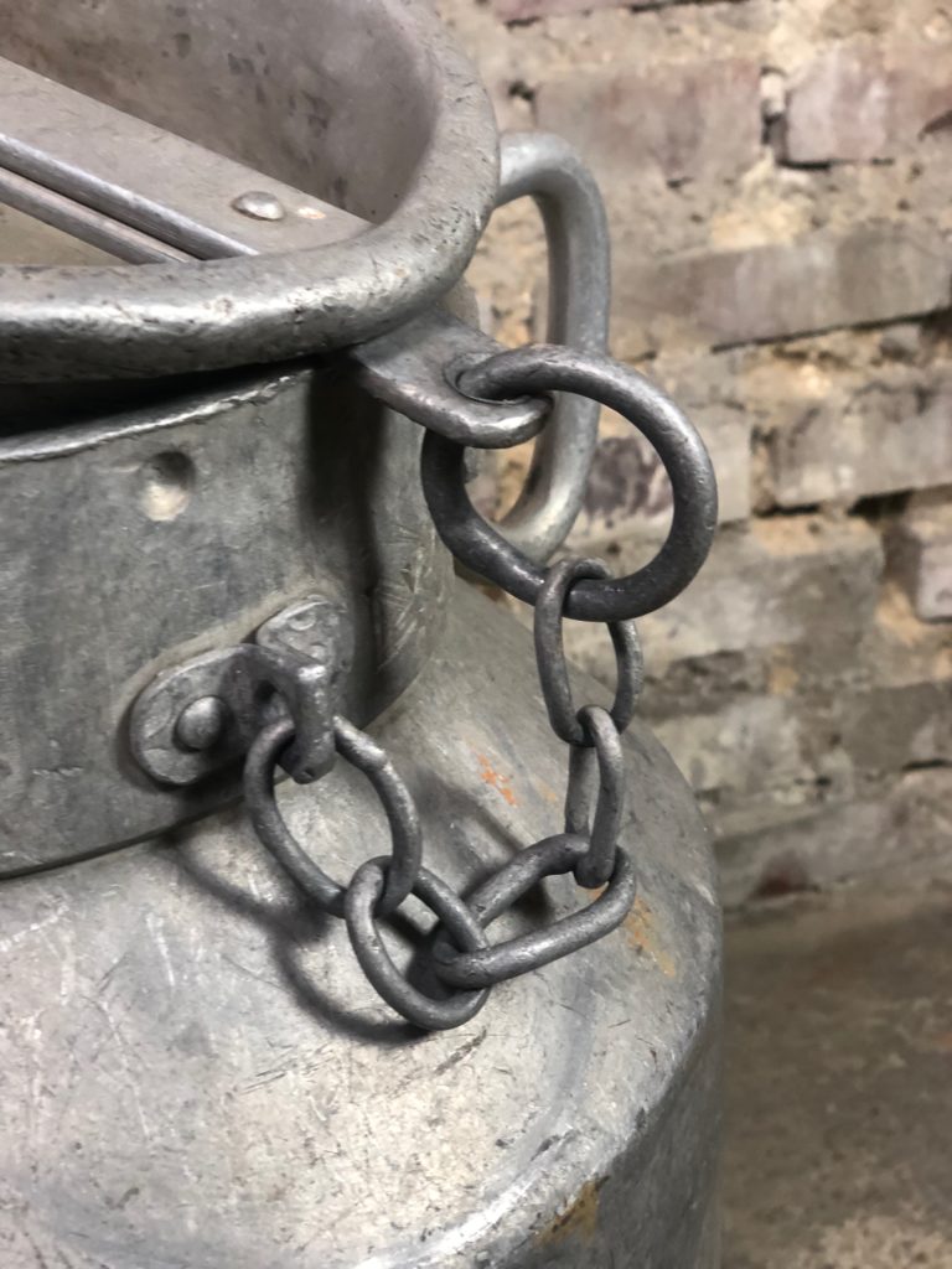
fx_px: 1907
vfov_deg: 36.8
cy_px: 634
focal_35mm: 52
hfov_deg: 28.0
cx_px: 476
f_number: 2.4
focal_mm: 6
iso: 100
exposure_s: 1/33
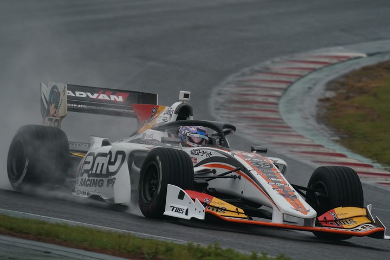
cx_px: 195
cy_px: 130
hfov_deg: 3.4
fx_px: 6499
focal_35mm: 600
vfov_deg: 2.3
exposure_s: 1/800
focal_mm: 600
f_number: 9
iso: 320
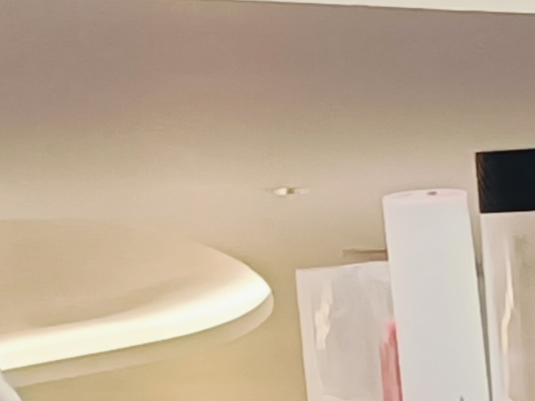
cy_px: -597
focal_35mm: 349
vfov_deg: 4.2
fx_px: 5395
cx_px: -839
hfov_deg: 5.4
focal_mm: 7.08
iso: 1131
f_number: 2
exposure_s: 1/298
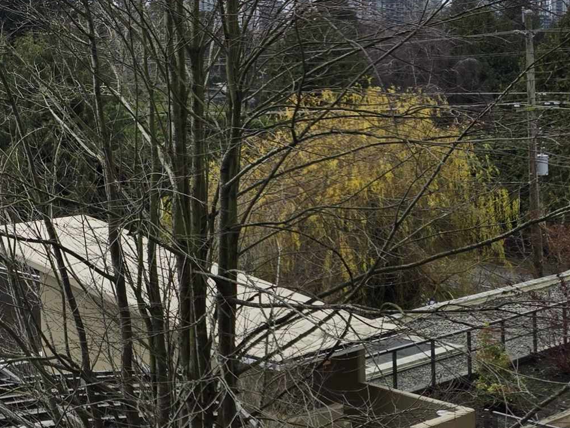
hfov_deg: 24.5
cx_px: -156
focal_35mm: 70
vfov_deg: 20.7
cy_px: 66
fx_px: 1153
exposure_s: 1/252
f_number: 1.8
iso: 25
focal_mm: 5.4
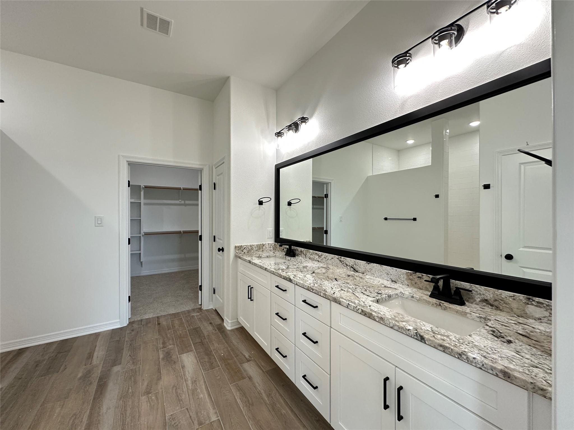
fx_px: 232
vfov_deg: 85.7
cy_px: 215
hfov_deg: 102.1
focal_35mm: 14
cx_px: 287
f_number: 2.2
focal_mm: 2.22
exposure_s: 1/120
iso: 200
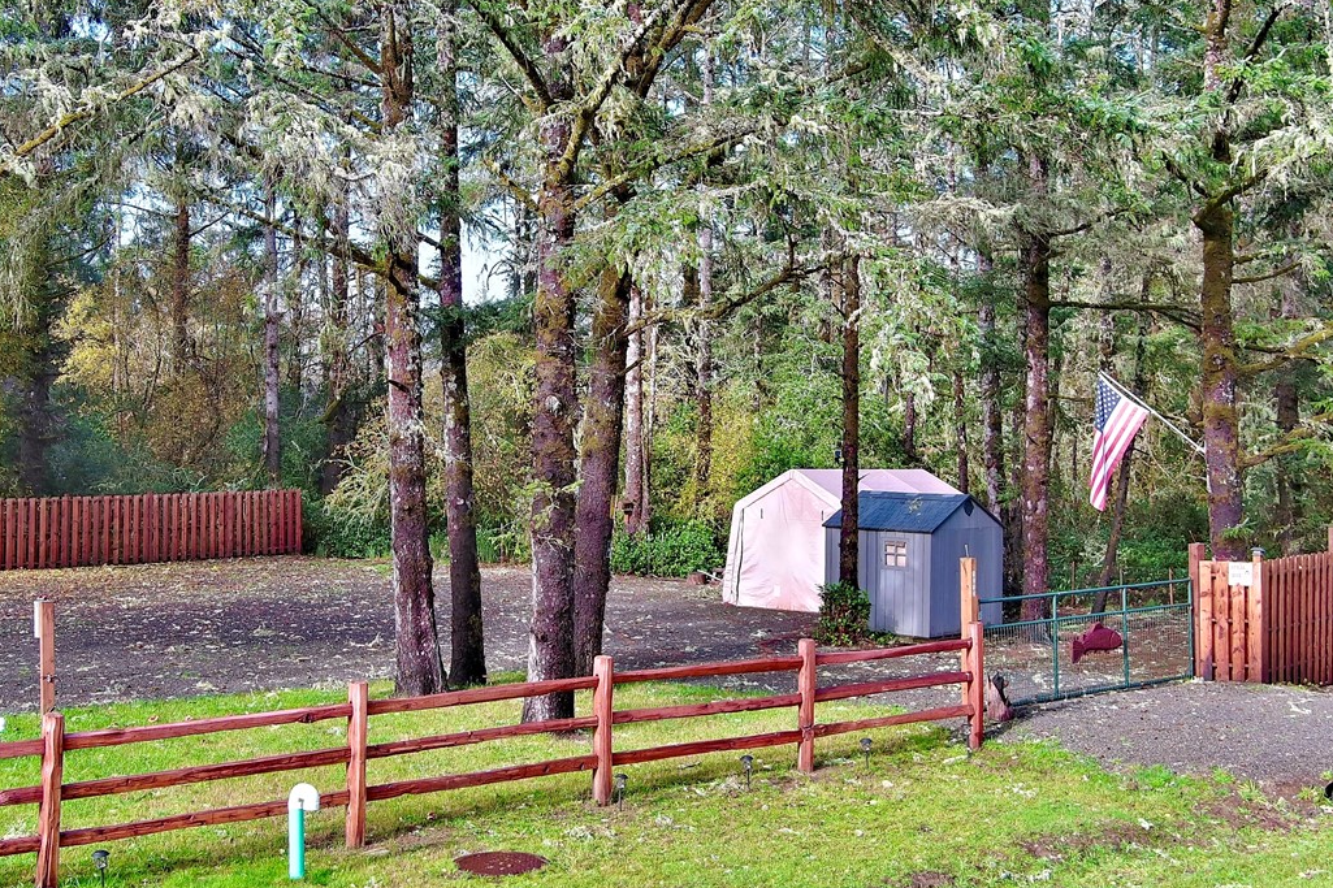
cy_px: 423
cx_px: 622
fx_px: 1777
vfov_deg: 28.1
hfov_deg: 41.1
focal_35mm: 48
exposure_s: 1/262
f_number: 2.8
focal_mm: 10.57
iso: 100
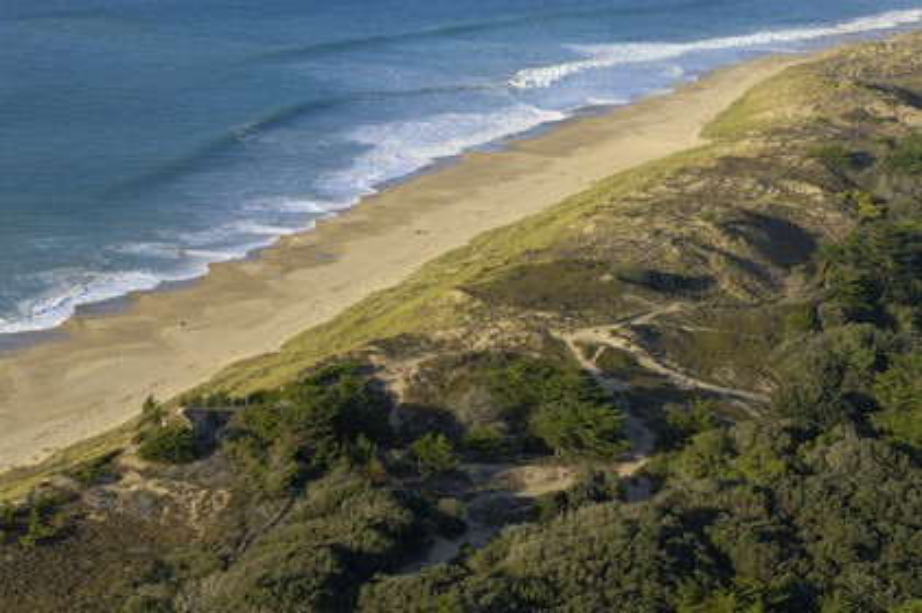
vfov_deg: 14.0
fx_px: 2495
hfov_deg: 20.9
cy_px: 306
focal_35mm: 98
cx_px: 461
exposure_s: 1/500
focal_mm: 65
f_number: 5
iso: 100
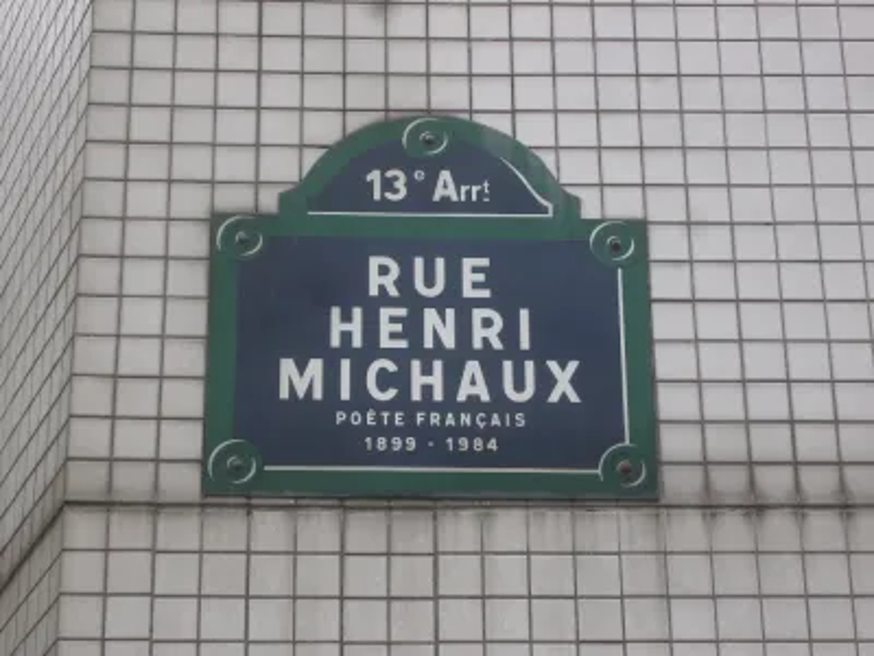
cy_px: 328
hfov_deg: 19.3
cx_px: 437
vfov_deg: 14.5
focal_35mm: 102
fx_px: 2575
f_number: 5.2
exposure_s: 1/250
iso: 100
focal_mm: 21.9
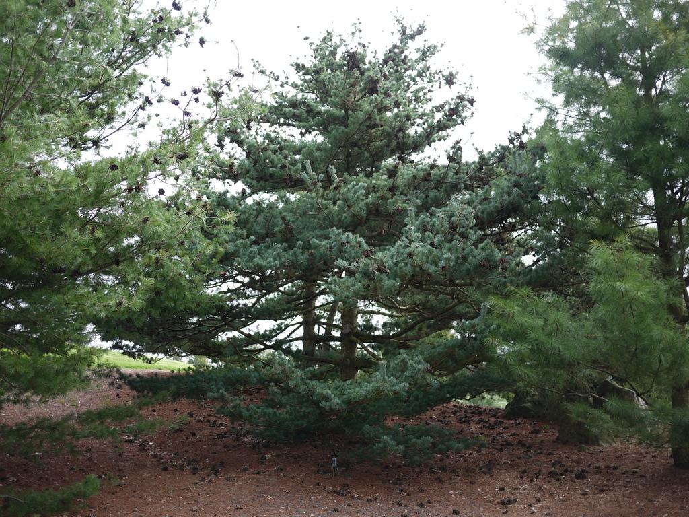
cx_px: 344
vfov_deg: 36.0
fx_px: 796
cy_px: 258
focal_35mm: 40
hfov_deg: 46.8
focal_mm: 20
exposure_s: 1/640
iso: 100
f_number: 1.7
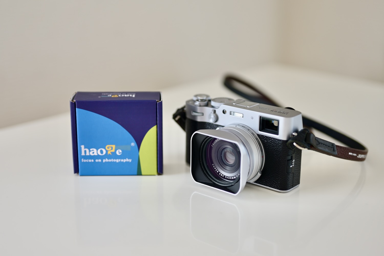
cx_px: 192
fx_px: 533
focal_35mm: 50
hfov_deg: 39.6
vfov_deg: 27.0
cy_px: 128
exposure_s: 1/200
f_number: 2
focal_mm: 50
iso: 100
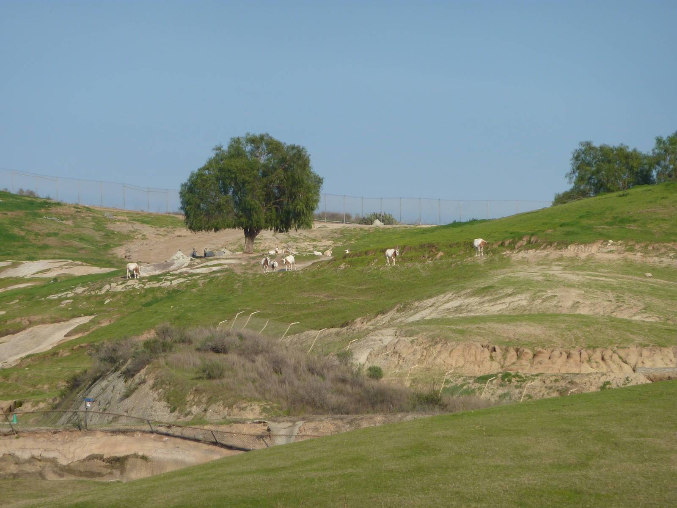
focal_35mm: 300
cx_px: 338
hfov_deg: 6.6
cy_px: 254
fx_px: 5867
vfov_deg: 5.0
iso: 80
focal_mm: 49.2
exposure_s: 1/400
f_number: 4.9
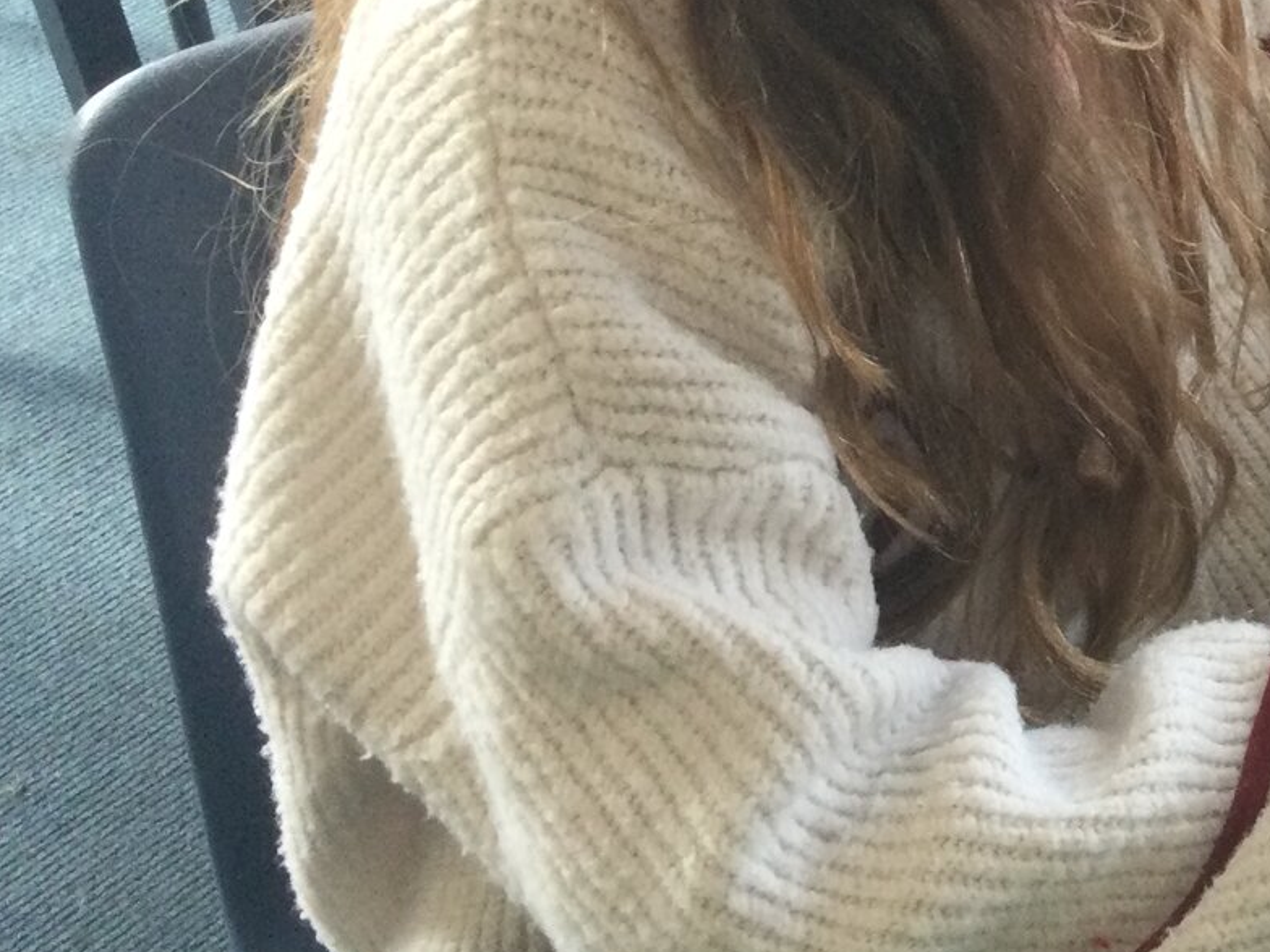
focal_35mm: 81
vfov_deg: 18.2
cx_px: 1617
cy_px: 327
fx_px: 2972
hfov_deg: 21.9
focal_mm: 3.3
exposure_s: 1/33
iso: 50
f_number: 2.4
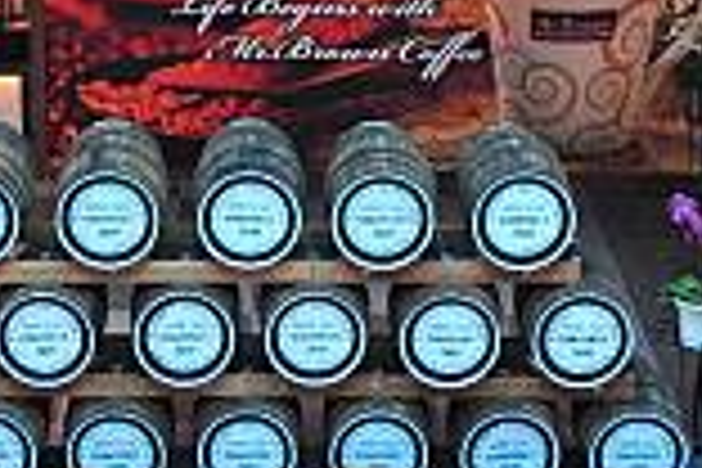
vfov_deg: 13.0
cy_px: 160
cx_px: 306
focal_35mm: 105
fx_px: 2049
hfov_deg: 19.4
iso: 500
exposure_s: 1/160
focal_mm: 17
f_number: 3.2
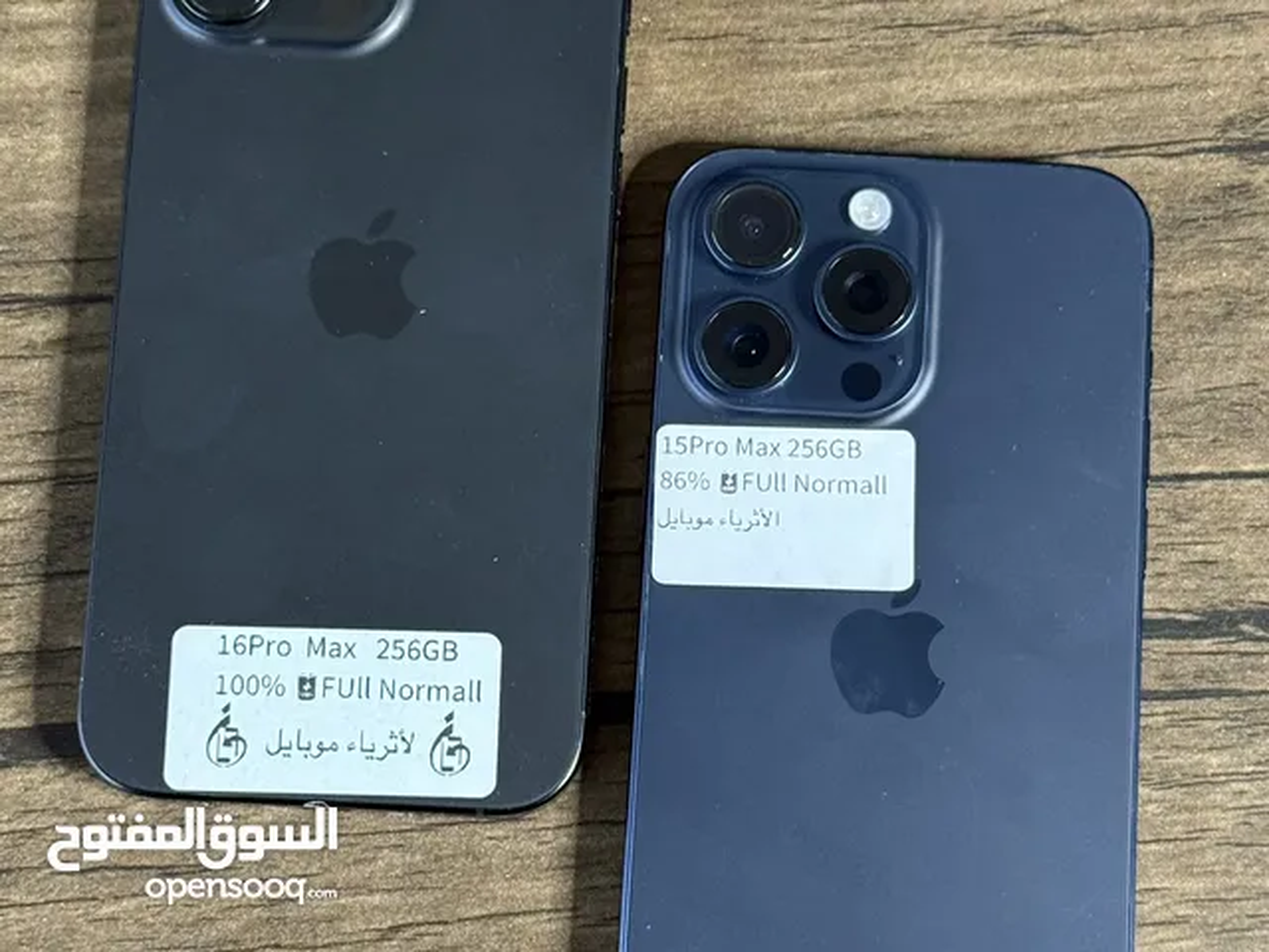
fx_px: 1760
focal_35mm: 48
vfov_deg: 30.3
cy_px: 476
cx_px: 634
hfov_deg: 39.7
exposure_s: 1/33
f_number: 1.78
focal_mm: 6.76
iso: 200
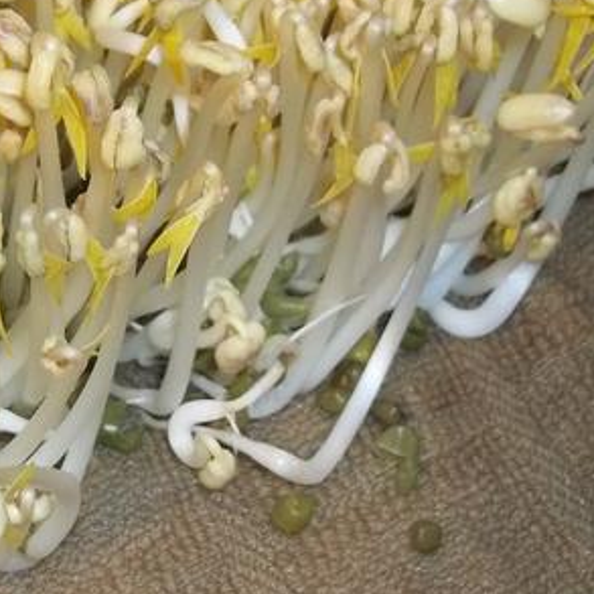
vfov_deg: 19.9
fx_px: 1689
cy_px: 265
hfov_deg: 19.6
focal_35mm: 87
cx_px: 81
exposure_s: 1/30
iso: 160
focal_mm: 5.7
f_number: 2.9
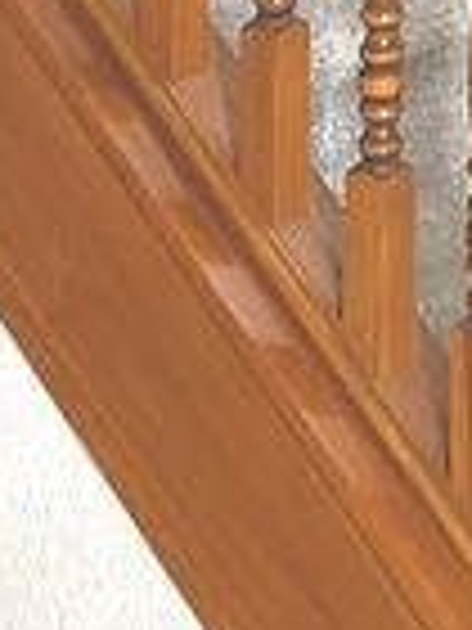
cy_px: -848
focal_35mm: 180
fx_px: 3272
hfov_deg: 8.0
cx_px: 832
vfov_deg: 9.8
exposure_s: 1/60
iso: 64
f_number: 1.8
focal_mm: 3
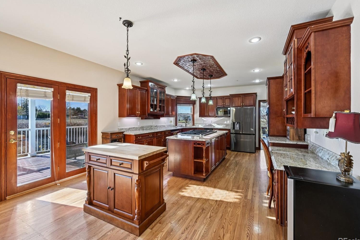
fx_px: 150
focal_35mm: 15
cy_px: 117
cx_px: 184
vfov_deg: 77.3
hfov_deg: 100.4
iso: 180
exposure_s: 1/15
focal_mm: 14
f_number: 8
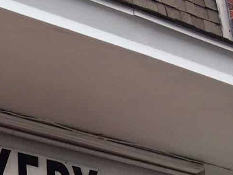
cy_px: 348
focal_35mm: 116
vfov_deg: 11.5
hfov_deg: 14.9
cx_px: -176
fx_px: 781
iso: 32
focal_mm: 4.15
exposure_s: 1/789
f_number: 2.2
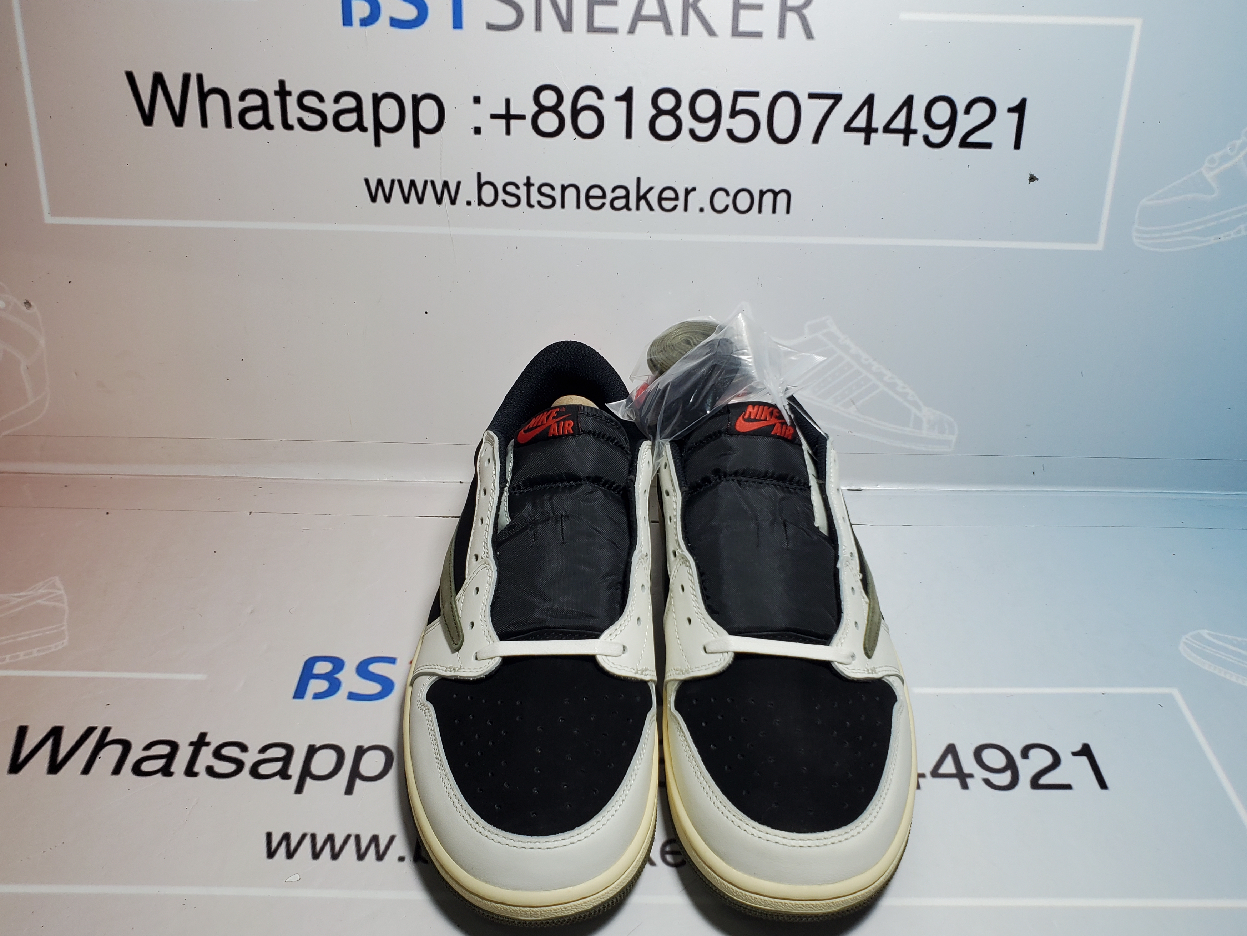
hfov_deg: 60.0
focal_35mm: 30
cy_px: 492
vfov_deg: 46.8
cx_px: 635
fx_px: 1081
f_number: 1.5
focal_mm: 4.3
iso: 50
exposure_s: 1/307
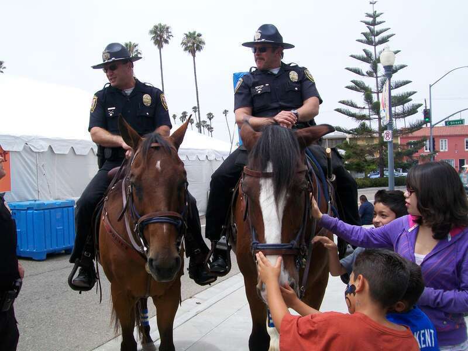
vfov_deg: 39.7
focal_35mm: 36
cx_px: 234
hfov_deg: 51.4
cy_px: 176
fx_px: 487
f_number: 4.8
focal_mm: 6
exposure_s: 1/400
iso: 64
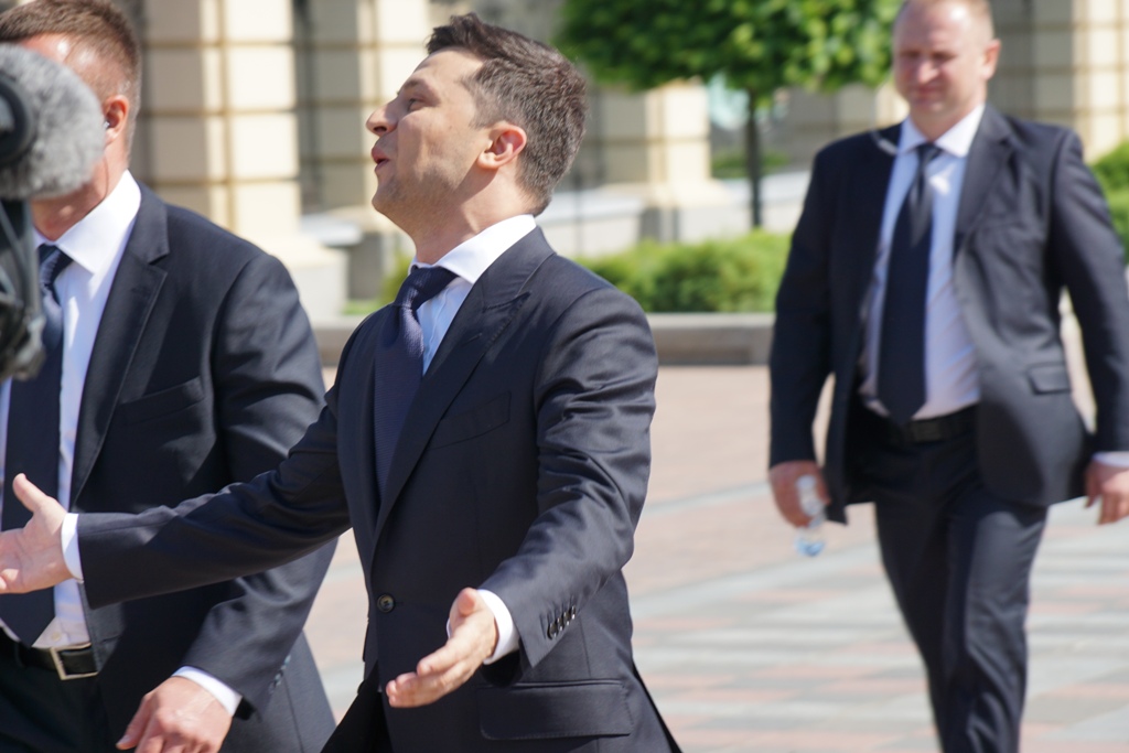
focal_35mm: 202
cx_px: 564
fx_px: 6351
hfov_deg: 10.2
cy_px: 376
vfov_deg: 6.8
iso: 100
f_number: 6.3
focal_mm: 135
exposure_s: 1/200
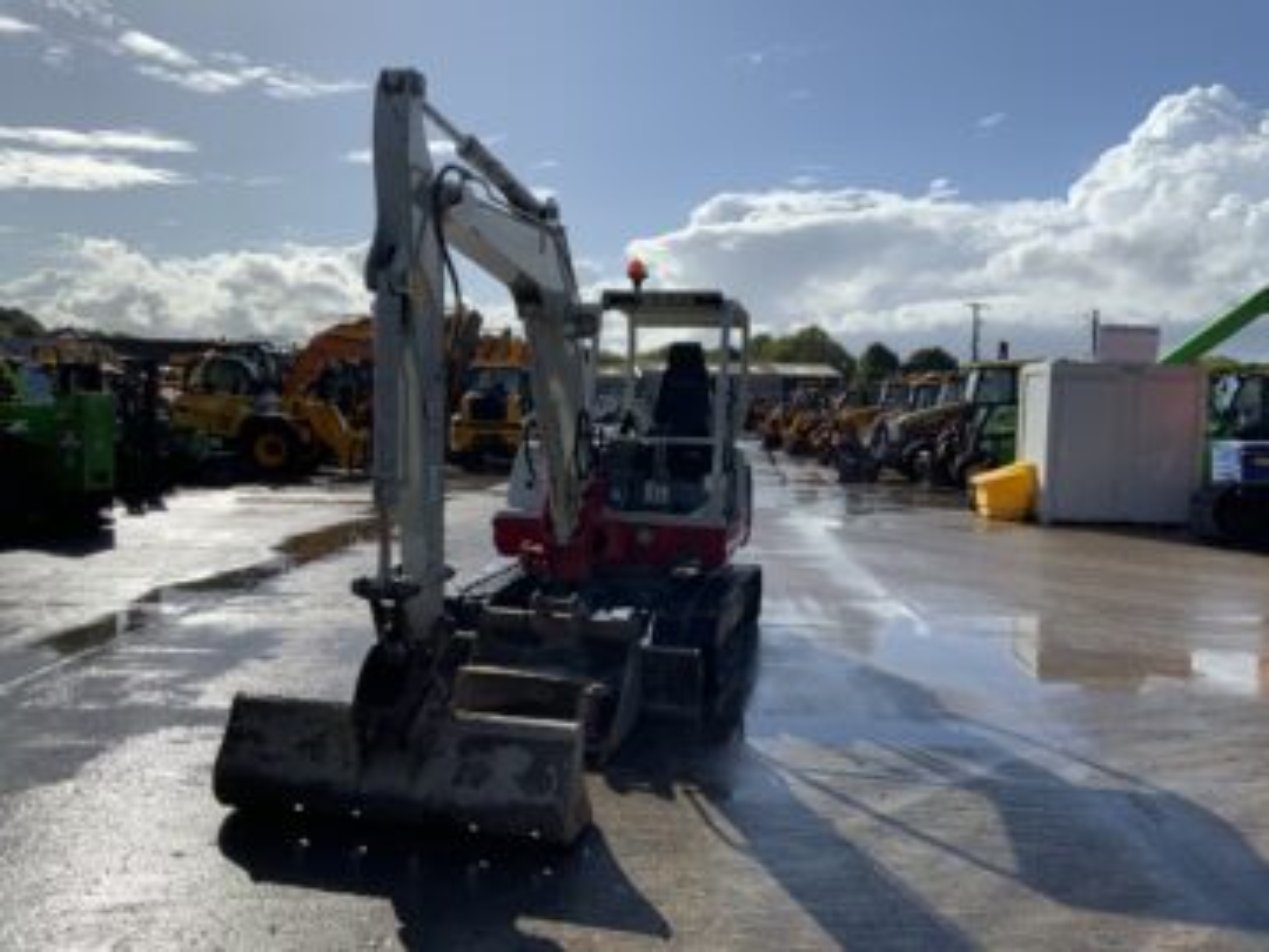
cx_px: 634
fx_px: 1063
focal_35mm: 29
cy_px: 476
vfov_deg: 48.2
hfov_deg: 61.7
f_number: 1.8
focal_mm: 3
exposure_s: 1/3788
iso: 16
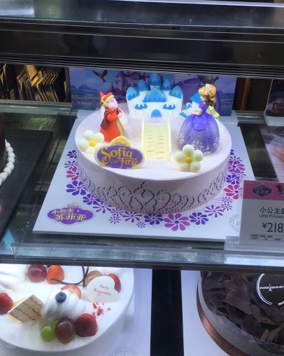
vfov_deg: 46.9
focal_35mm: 39
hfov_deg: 38.2
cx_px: 156
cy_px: 182
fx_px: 410
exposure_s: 1/184
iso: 25
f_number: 2.2
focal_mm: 4.15
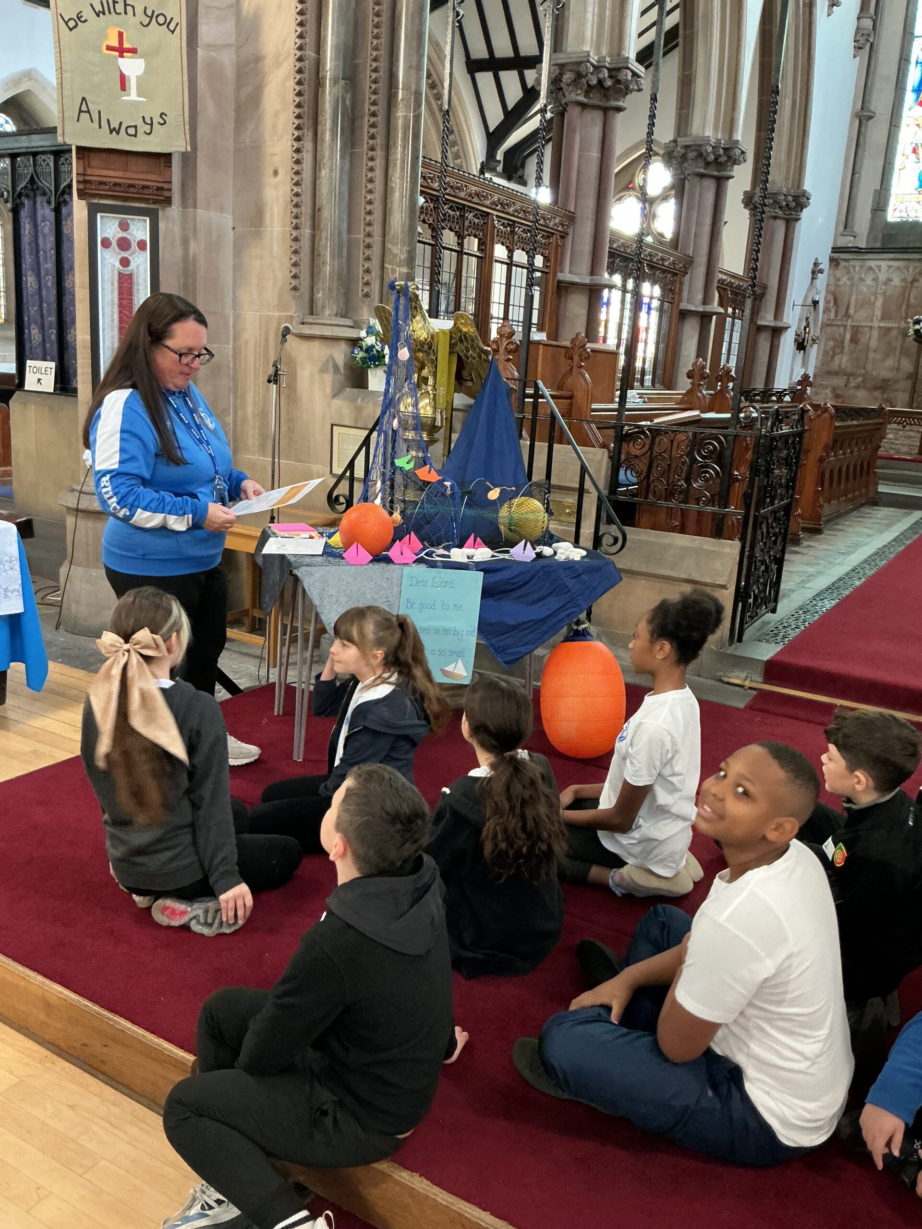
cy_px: 614
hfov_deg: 48.2
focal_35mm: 29
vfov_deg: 61.7
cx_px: 461
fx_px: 1030
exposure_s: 1/30
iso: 250
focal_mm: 3
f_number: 1.8
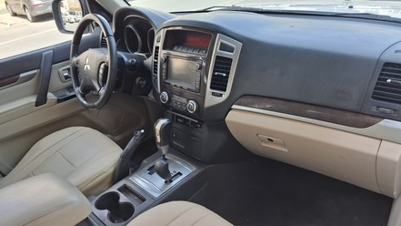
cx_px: 200
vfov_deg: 43.9
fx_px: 276
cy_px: 145
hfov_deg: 71.9
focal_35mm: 26
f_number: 1.8
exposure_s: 1/107
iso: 50
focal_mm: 5.54
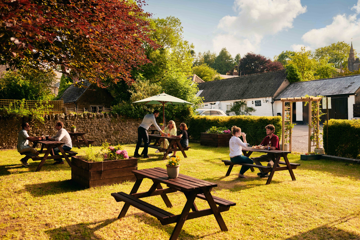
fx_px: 350
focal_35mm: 35
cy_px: 120
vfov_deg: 37.9
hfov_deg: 54.4
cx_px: 180
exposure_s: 1/250
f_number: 3.5
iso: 100
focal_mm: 35
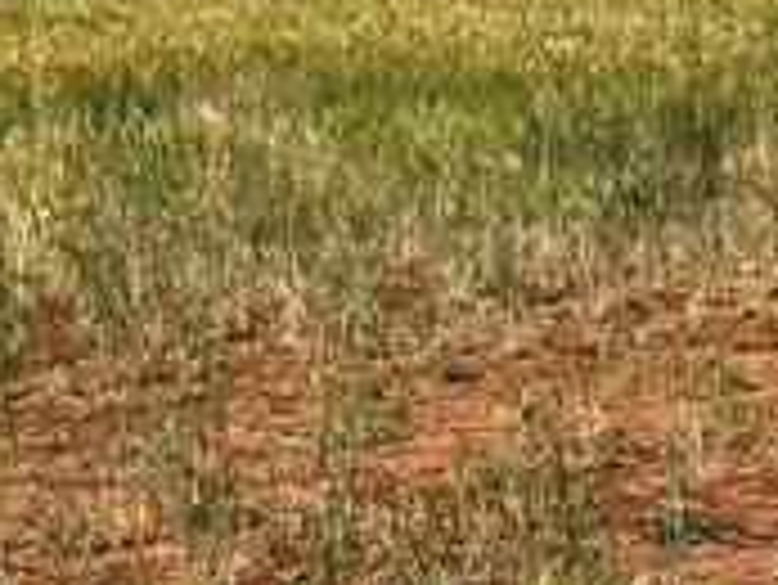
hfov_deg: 12.6
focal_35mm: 154
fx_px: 3464
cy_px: -216
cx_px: 881
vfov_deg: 9.4
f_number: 1.5
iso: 50
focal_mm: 5.7
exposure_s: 1/6579
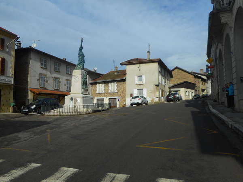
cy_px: 91
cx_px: 122
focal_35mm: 25
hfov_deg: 69.4
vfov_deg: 54.9
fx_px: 175
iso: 80
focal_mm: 4.5
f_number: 10.5
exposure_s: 1/250
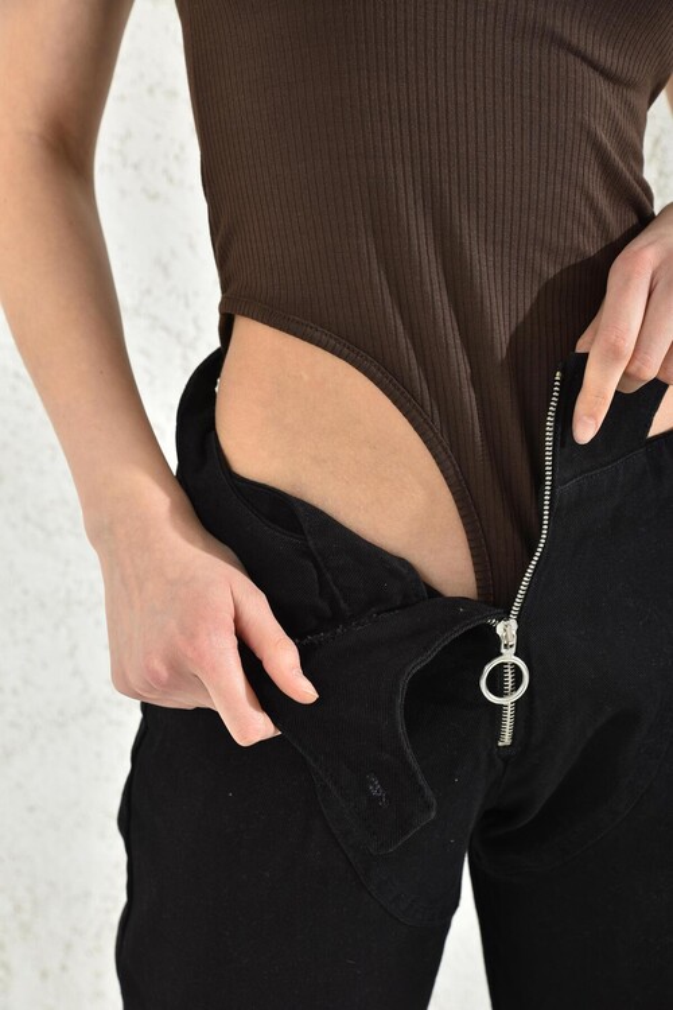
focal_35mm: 52
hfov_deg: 26.0
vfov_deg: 38.2
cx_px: 336
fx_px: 1458
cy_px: 505
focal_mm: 52
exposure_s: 1/160
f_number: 7.1
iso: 100
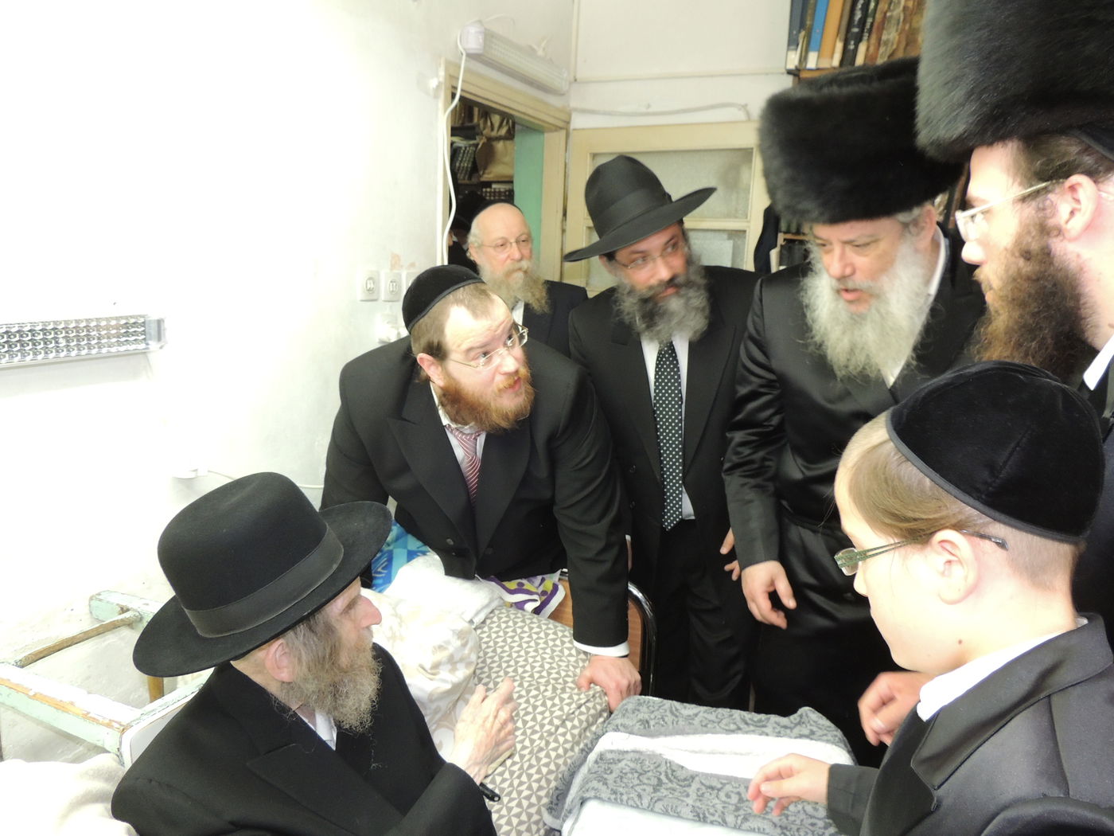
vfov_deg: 56.8
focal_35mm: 24
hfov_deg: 71.6
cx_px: 557
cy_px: 418
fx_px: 772
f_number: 3
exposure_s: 1/40
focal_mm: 4.3
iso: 400
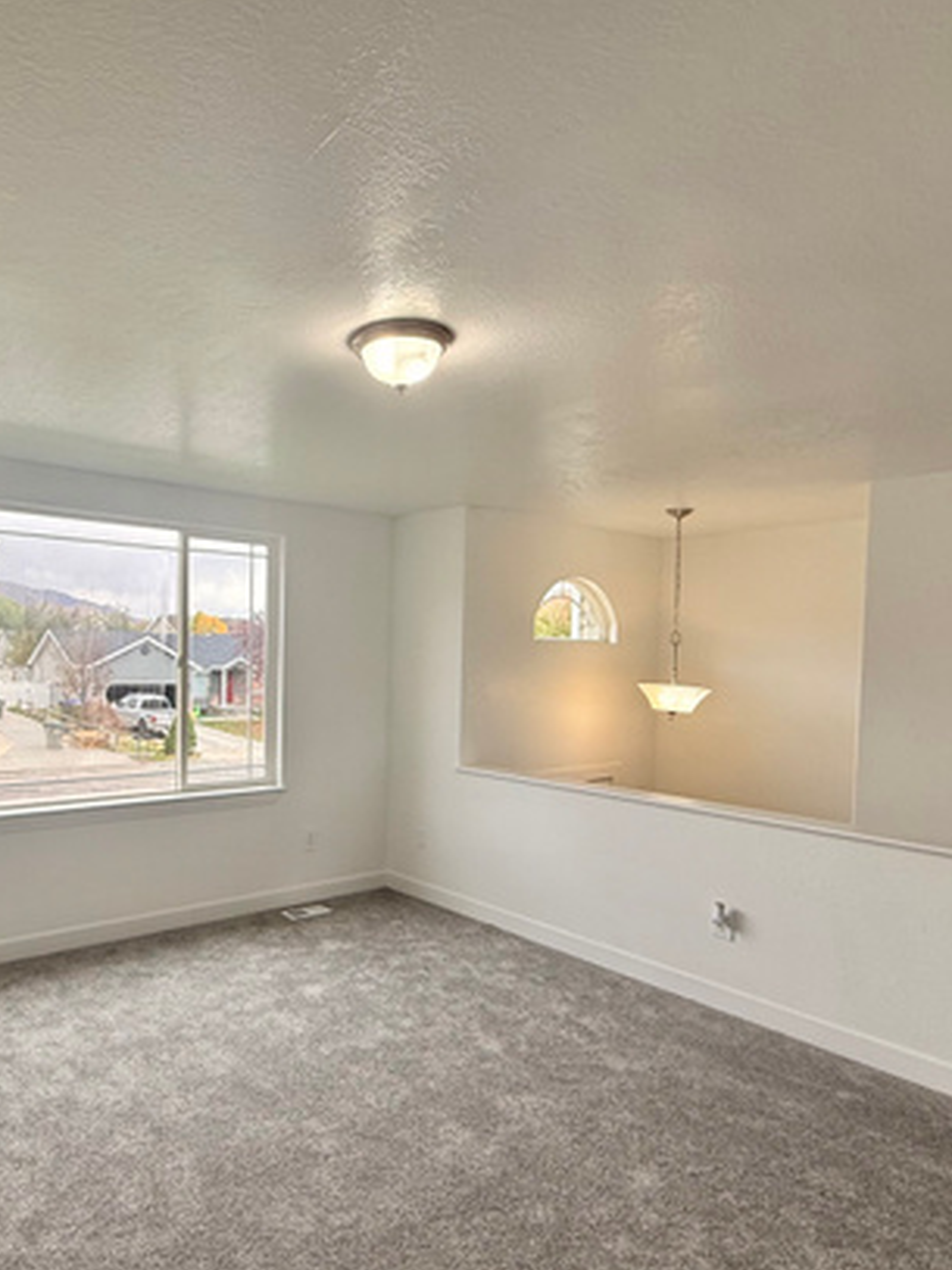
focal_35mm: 22
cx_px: 306
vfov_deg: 76.3
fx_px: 807
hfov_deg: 59.4
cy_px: 683
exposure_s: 1/120
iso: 80
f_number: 2.2
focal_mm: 2.22
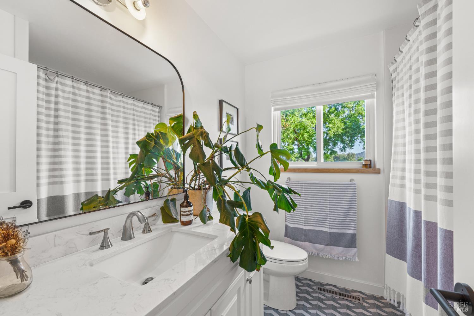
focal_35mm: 14
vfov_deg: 81.2
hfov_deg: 104.3
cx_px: 237
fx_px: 184
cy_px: 158
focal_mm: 14
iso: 200
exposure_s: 1.3
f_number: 9
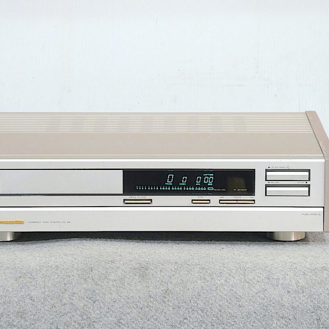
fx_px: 1817
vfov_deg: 10.3
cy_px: 164
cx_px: 144
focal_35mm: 169
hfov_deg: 10.3
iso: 200
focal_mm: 25.6
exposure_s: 1/10
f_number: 5.4
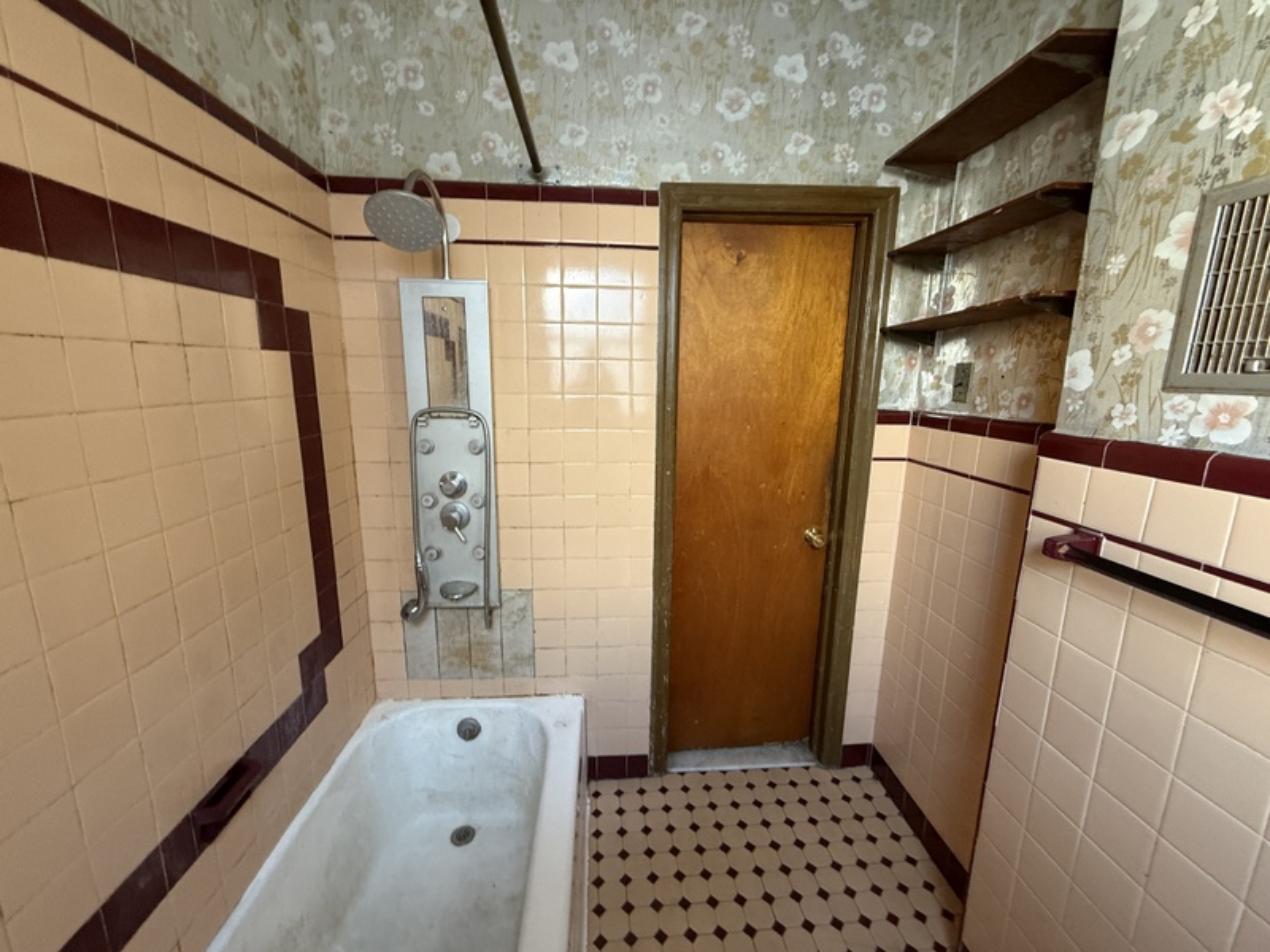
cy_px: 476
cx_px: 635
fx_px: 514
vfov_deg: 85.7
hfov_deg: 102.1
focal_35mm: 14
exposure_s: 1/60
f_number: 2.2
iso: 400
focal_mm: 2.22
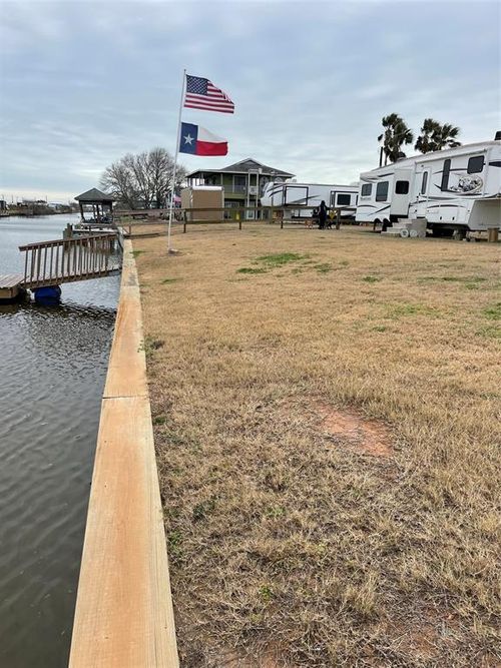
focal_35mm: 25
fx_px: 483
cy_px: 334
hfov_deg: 54.9
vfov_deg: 69.4
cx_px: 250
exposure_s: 1/874
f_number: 1.6
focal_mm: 5.1
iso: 32
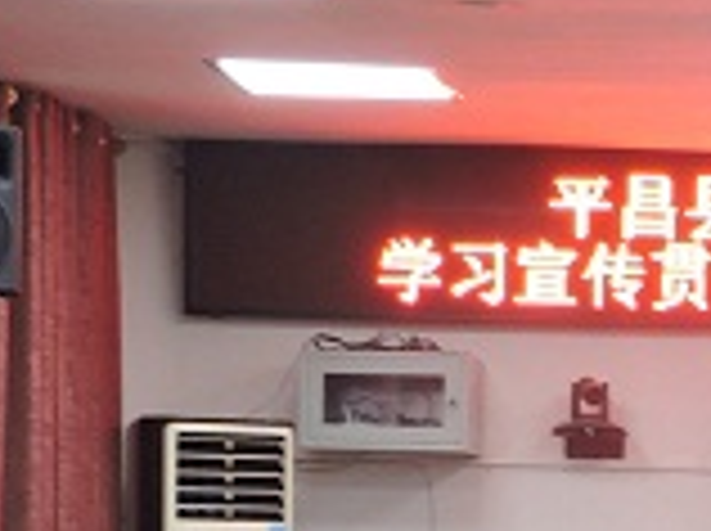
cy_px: 882
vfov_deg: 8.0
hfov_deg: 10.6
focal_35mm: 179
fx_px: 3671
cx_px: 1084
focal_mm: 8.4
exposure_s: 1/30
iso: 400
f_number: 3.5
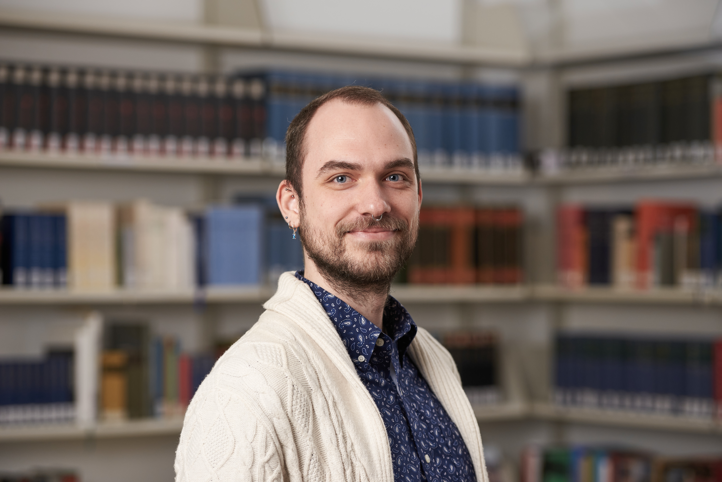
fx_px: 2247
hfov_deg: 18.3
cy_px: 241
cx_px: 361
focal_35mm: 112
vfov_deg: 12.2
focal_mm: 112
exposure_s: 1/125
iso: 320
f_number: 3.2
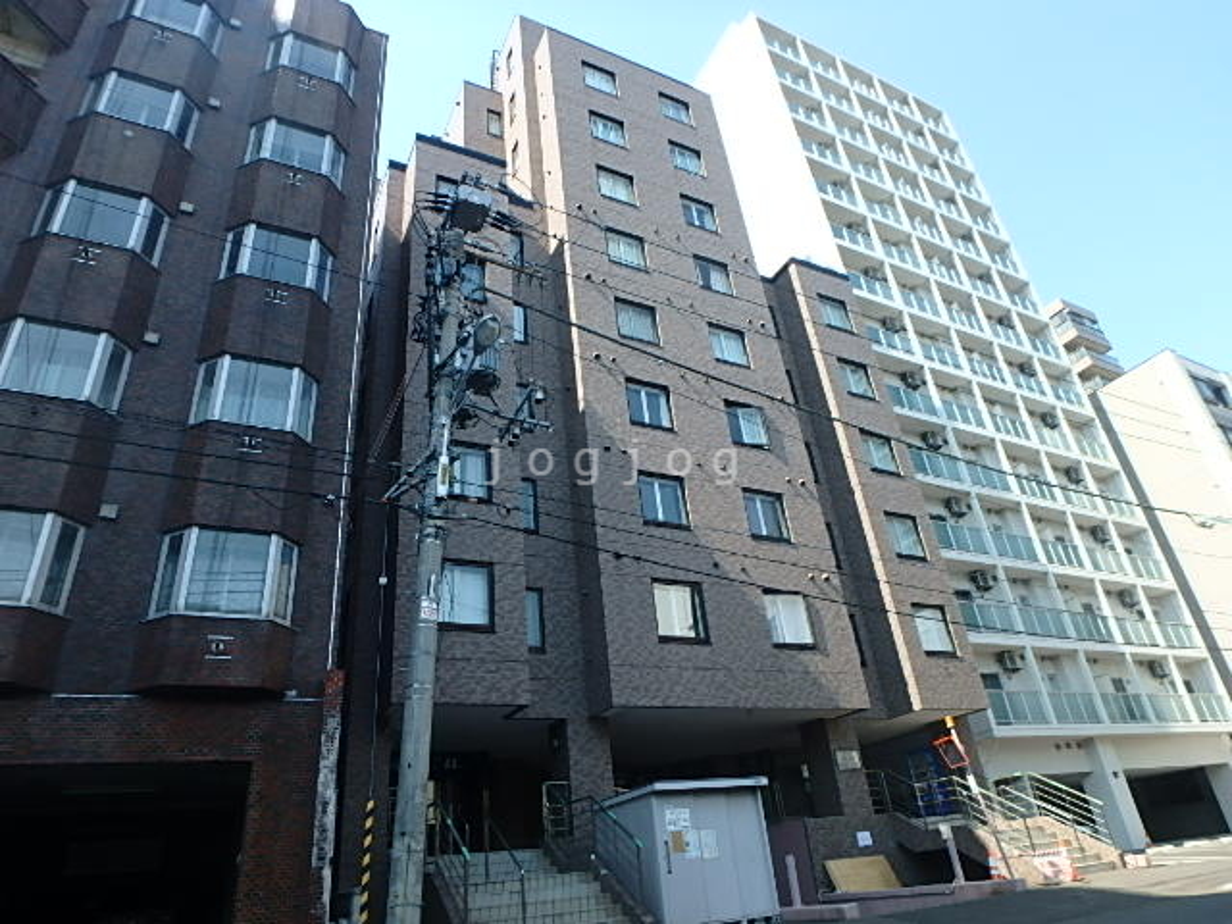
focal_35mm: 21
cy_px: 462
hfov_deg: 79.0
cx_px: 616
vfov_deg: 63.4
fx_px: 747
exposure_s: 1/400
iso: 125
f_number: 3.5
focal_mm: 3.7
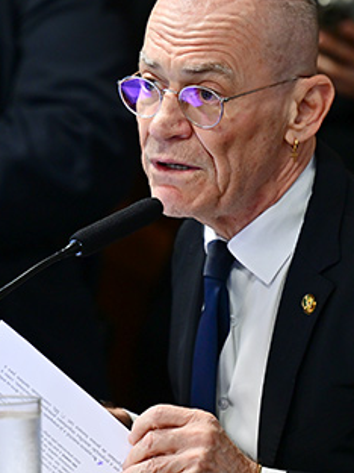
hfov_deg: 3.2
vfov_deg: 4.3
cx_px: 120
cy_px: 130
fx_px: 6313
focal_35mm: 463
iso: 800
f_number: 2.8
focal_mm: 175
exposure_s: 1/80
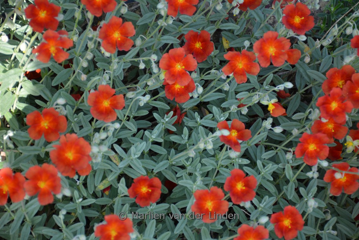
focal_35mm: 128
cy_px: 120
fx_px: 1272
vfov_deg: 10.8
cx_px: 180
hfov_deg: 16.1
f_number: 5.3
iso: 400
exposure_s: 1/400
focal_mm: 85
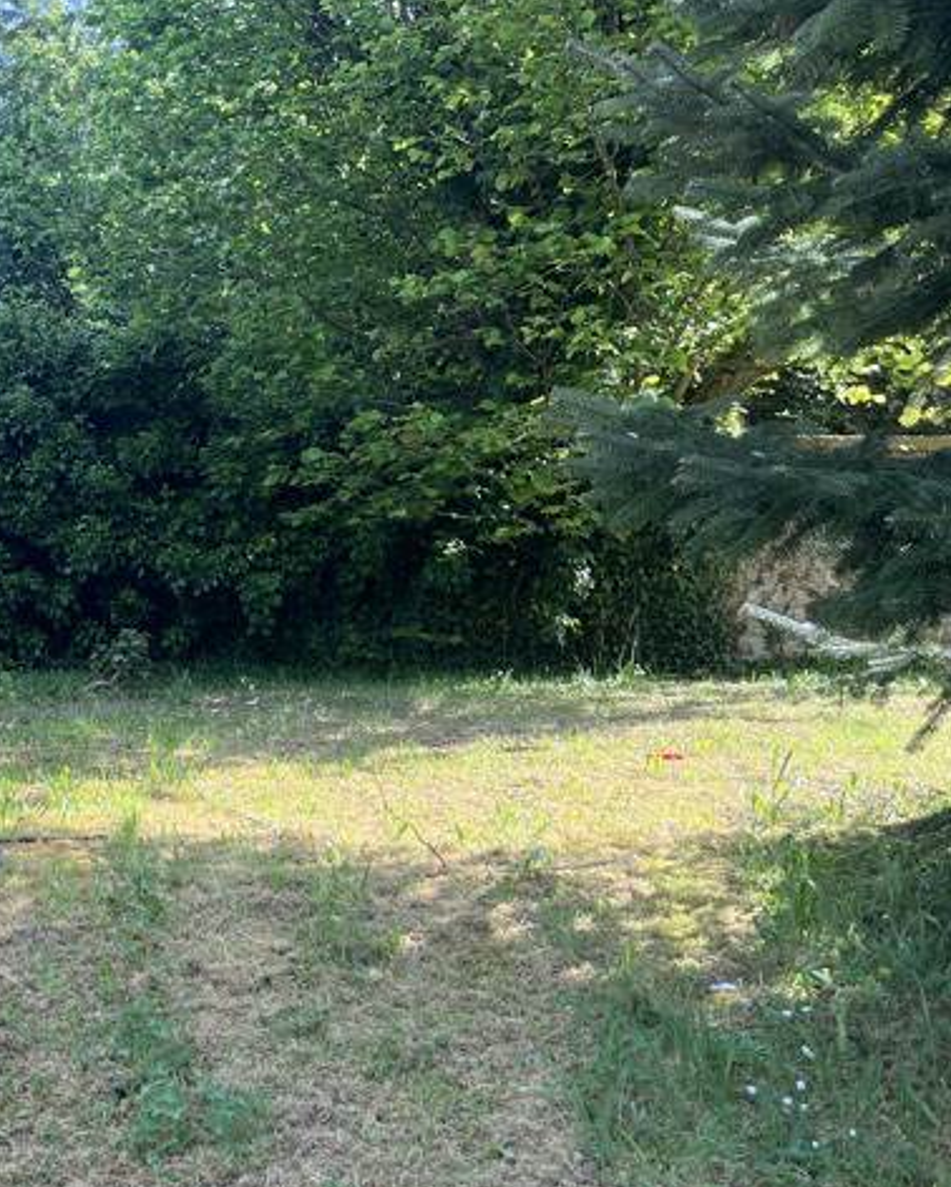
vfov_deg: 42.7
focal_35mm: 43
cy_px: 689
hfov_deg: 32.9
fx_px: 1512
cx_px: 70
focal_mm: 5.1
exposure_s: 1/254
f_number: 1.6
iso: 50
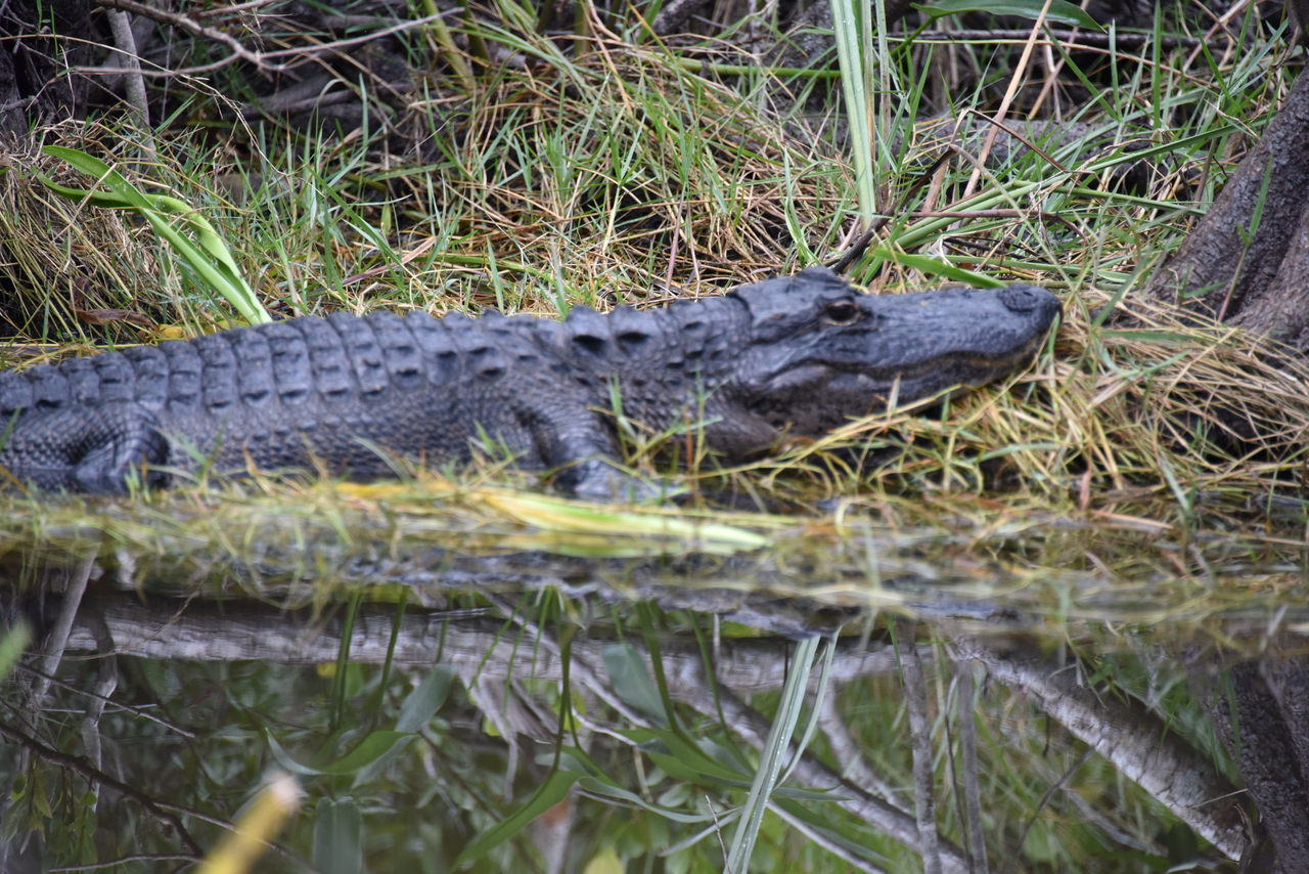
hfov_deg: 6.9
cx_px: 654
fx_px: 10910
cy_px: 437
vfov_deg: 4.6
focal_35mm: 300
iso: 1400
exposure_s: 1/640
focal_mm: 300
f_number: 5.6
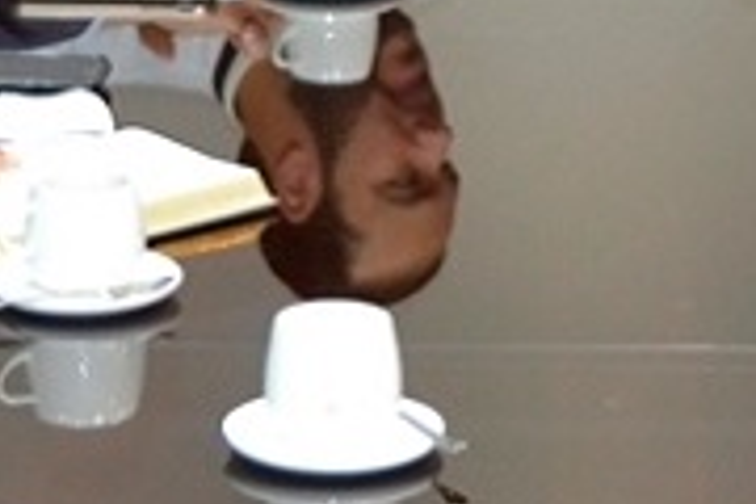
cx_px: 592
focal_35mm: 198
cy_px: -277
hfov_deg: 10.4
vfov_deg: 6.8
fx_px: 4158
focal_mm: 24
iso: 800
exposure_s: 1/30
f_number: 4
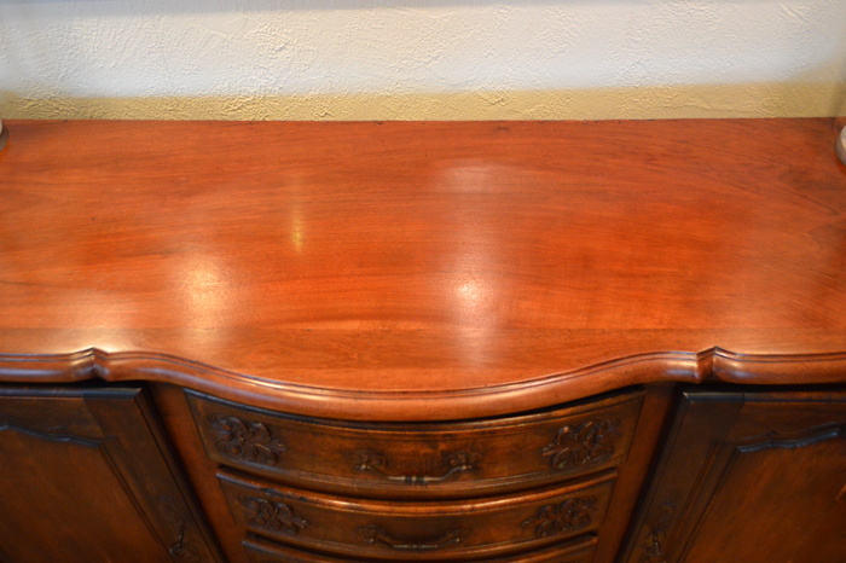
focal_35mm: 33
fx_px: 775
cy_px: 282
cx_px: 423
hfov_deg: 57.2
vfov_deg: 39.9
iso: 1600
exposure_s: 1/60
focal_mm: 22
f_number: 4
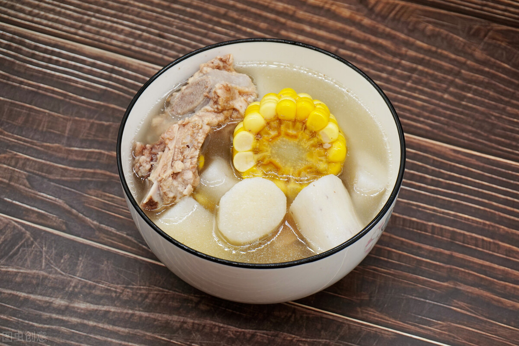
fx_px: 1081
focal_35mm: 75
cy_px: 173
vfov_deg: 18.2
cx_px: 260
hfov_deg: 27.0
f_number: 6.3
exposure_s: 1/80
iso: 100
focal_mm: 50
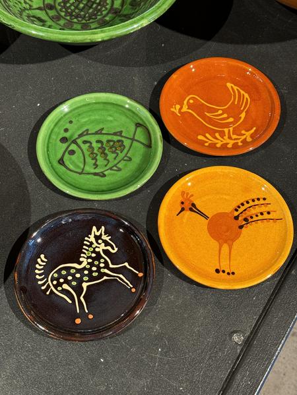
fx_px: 549
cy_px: 198
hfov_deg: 30.3
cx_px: 148
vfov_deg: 39.7
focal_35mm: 48
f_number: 1.78
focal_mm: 6.76
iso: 200
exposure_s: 1/33
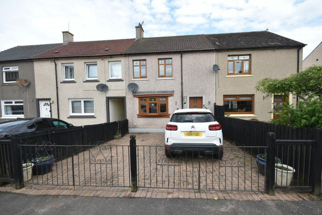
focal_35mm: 15
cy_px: 108
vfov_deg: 77.3
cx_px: 161
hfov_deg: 100.4
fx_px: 134
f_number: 8
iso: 320
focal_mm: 10
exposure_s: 1/250
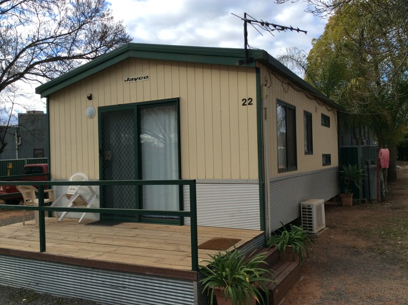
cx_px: 204
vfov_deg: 44.1
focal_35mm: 32
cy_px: 152
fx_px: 377
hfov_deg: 56.9
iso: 32
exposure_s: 1/583
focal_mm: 3.3
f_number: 2.4
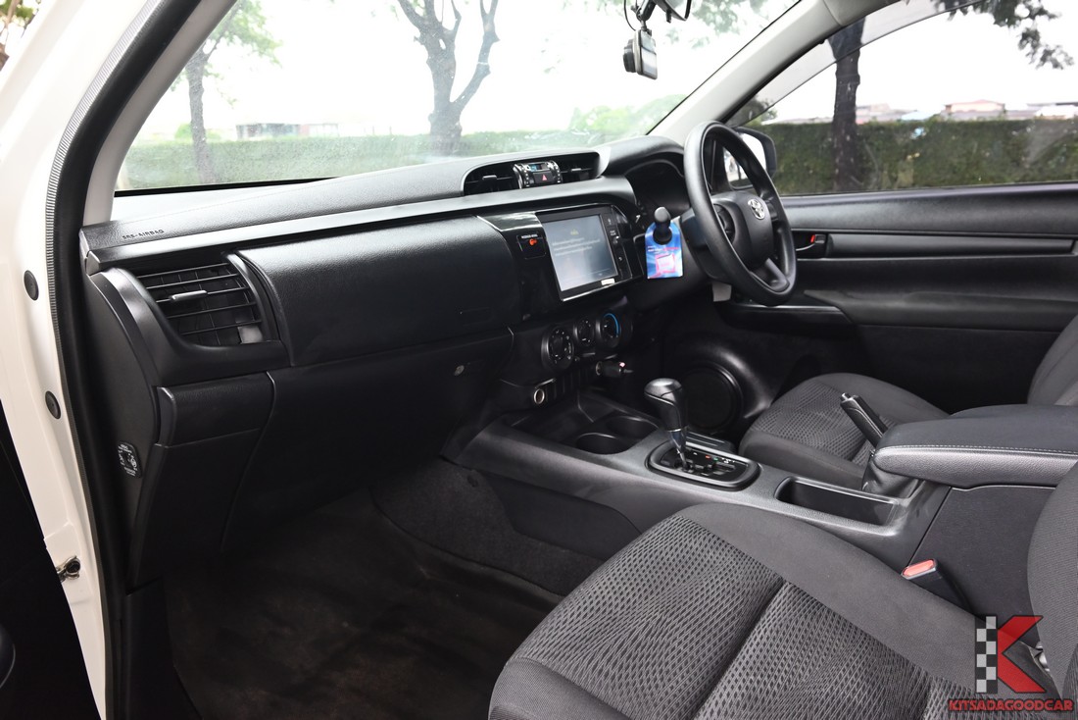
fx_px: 719
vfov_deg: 53.2
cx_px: 539
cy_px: 360
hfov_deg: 73.7
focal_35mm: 24
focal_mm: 24
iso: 1100
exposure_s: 1/90
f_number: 6.7
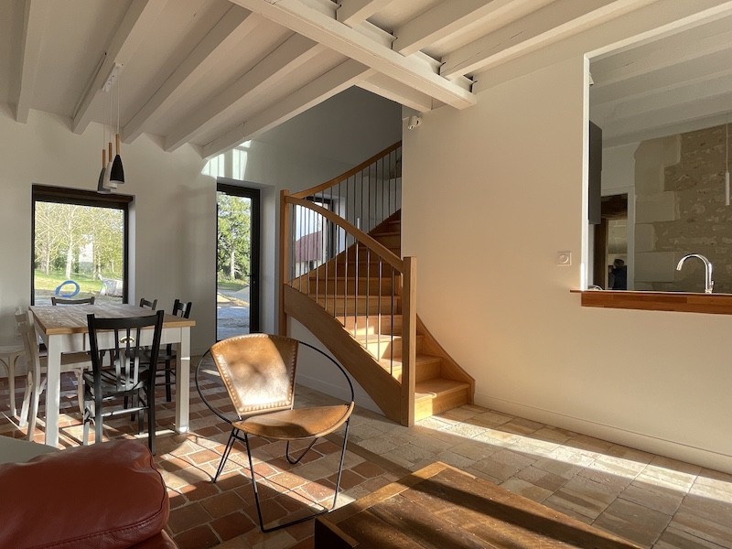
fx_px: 296
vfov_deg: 85.7
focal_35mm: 14
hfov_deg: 102.1
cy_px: 274
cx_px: 366
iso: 32
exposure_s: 1/121
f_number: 2.4
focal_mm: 1.55
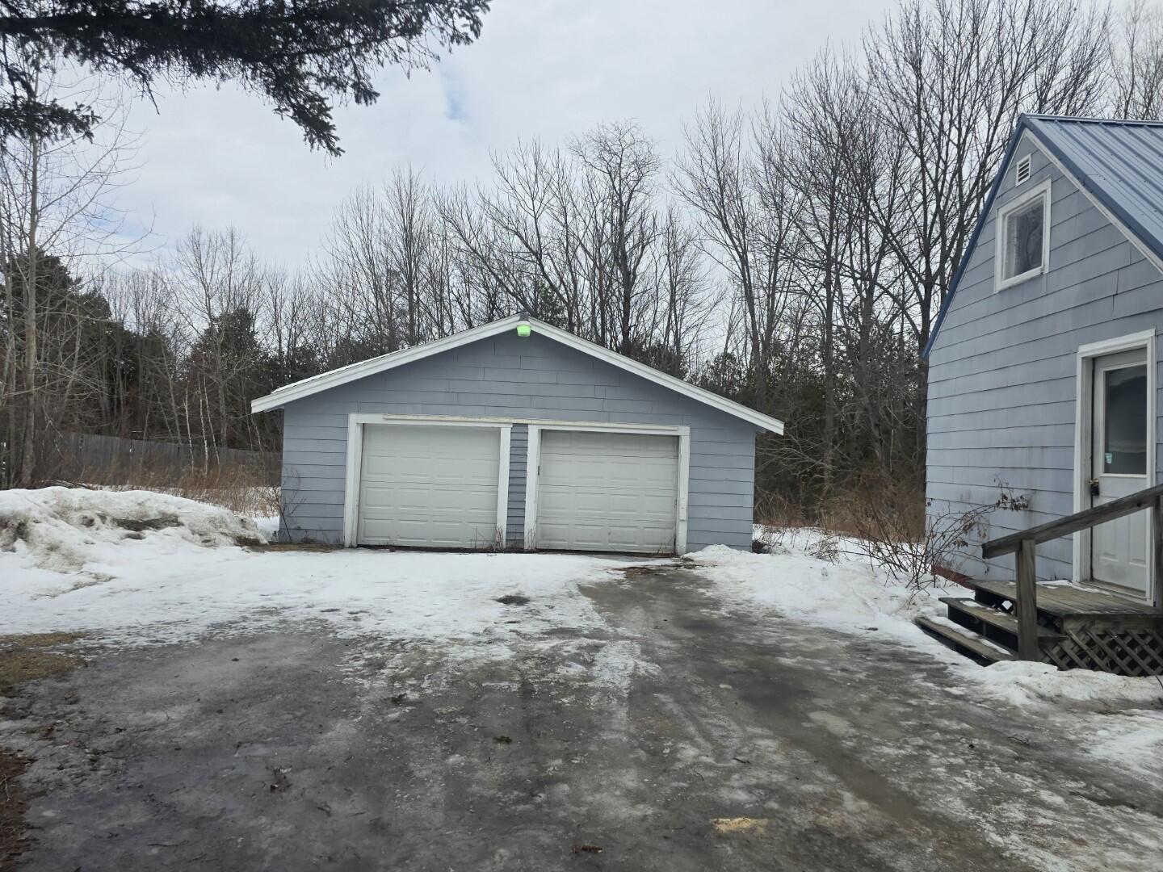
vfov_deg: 58.9
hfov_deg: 73.9
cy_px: 436
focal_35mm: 23
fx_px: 773
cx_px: 582
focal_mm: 6.3
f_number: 1.7
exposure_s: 1/525
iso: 12
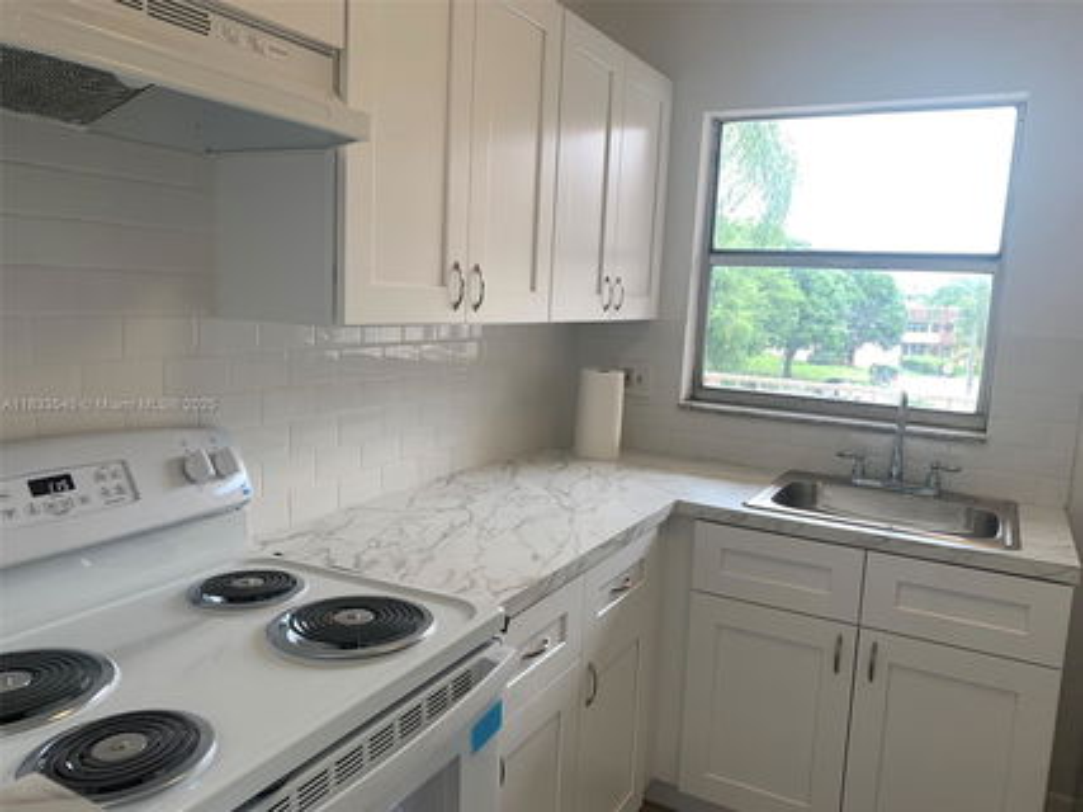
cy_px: 406
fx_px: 813
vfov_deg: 53.0
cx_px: 542
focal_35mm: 26
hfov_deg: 67.3
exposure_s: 1/120
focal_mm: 4.25
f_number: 1.8
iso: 25
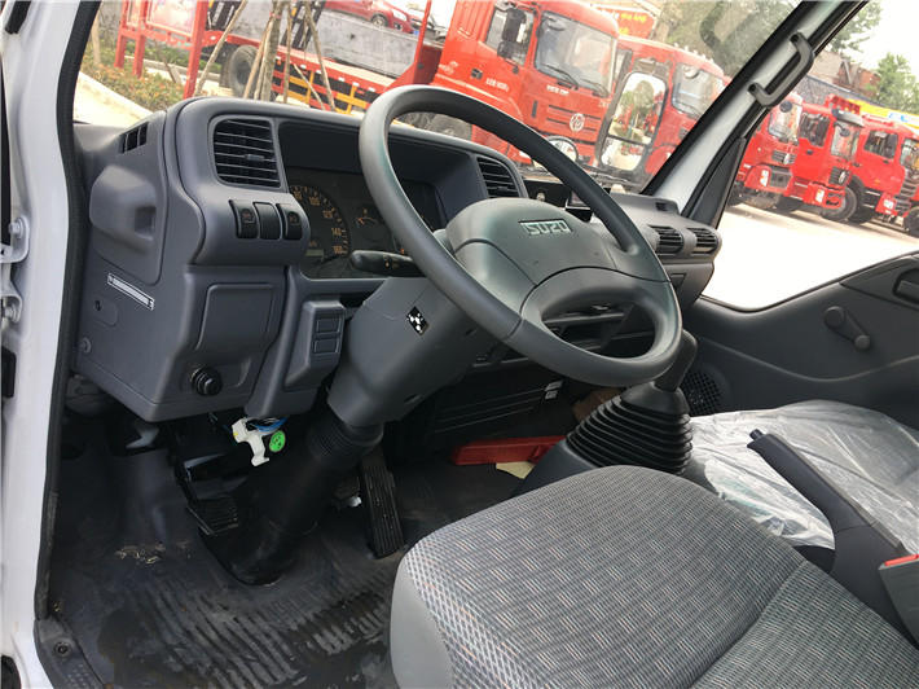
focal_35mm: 29
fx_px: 770
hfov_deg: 61.7
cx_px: 460
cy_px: 344
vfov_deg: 48.2
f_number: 2.2
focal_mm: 4.15
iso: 25
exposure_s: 1/169
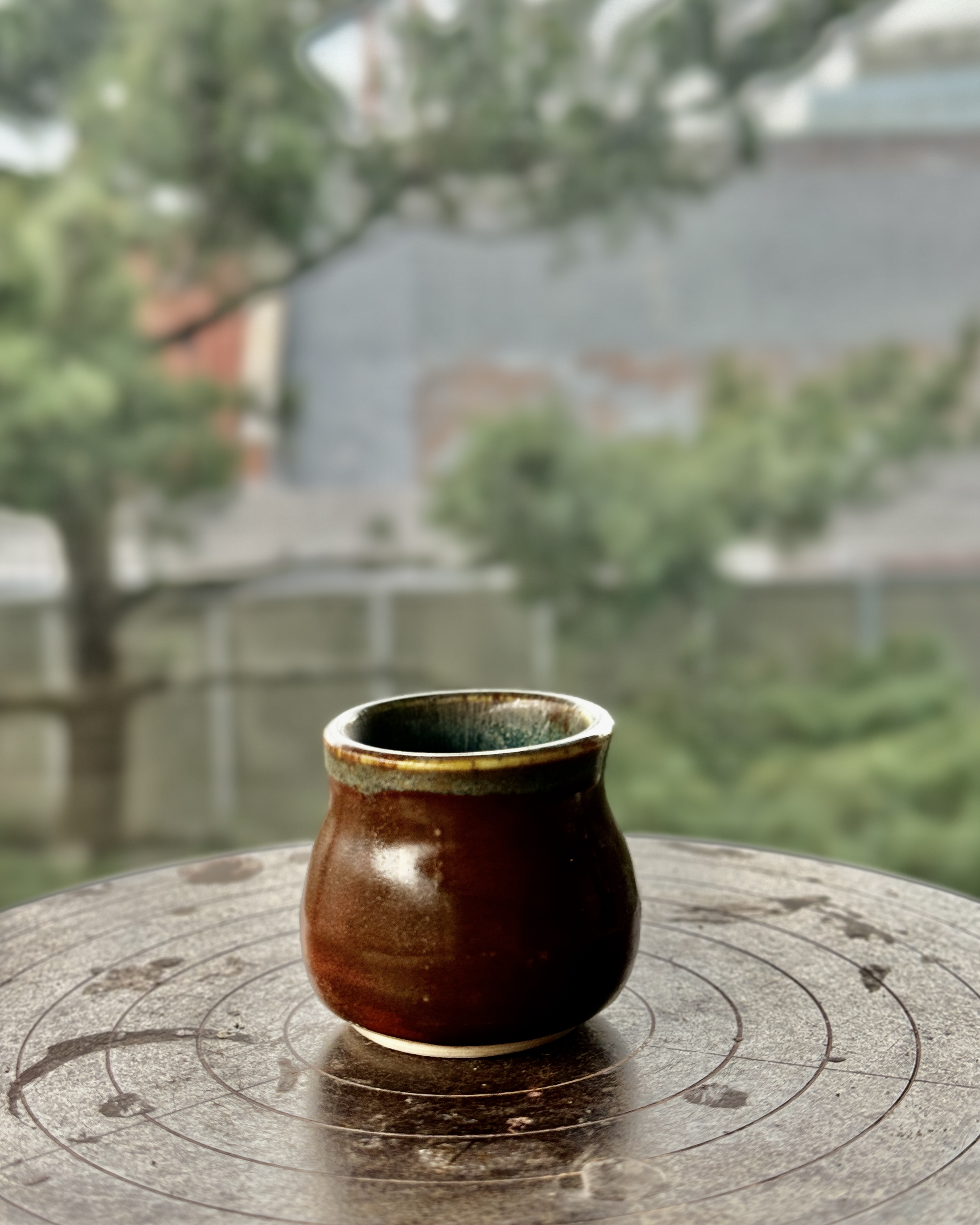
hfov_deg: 29.7
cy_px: 605
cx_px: 496
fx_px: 1849
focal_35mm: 51
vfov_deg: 36.7
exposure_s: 1/70
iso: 100
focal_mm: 6.76
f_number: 1.78
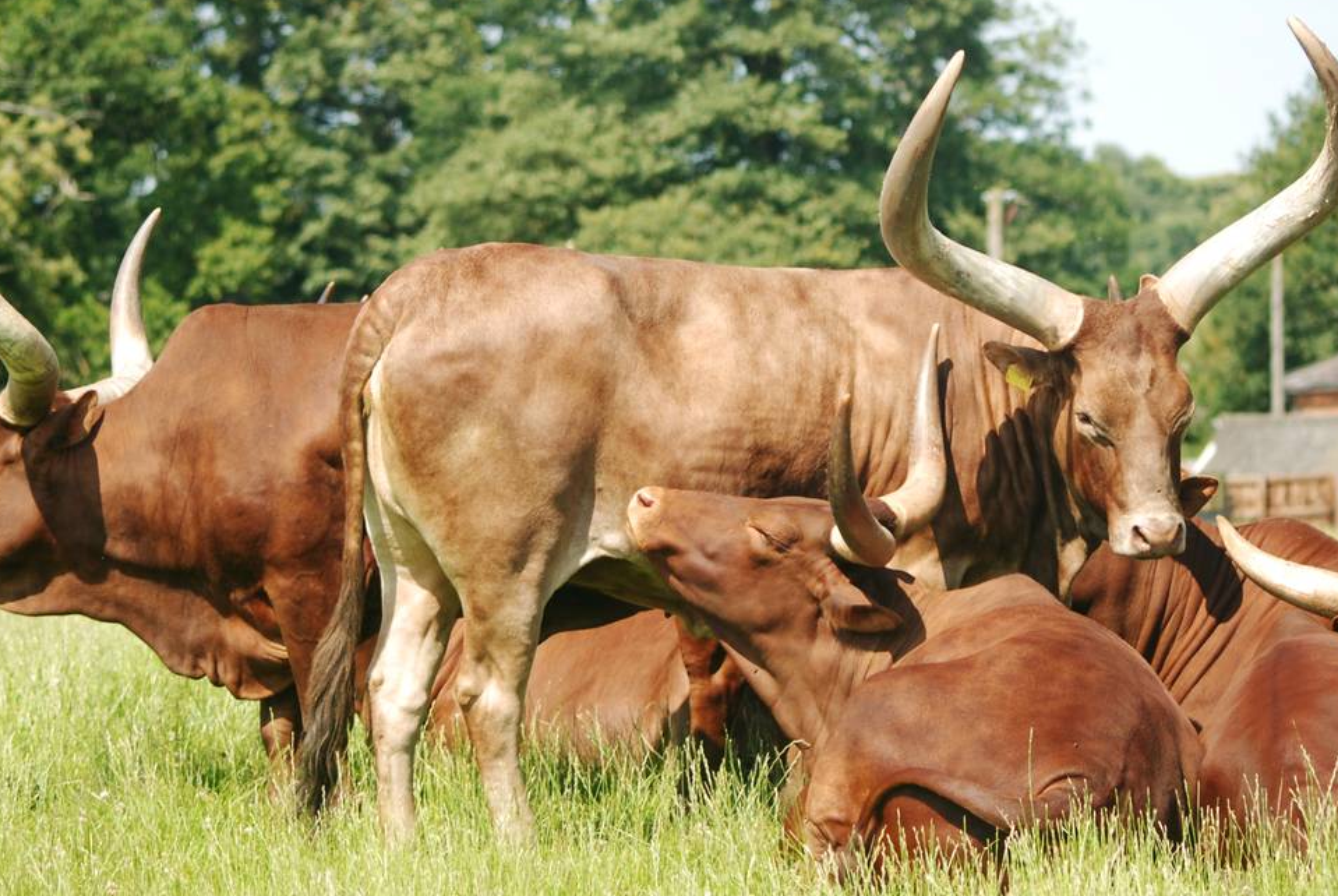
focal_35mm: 238
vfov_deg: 5.8
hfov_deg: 8.6
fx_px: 8850
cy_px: 326
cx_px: 749
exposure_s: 1/400
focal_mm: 95
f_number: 5
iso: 200
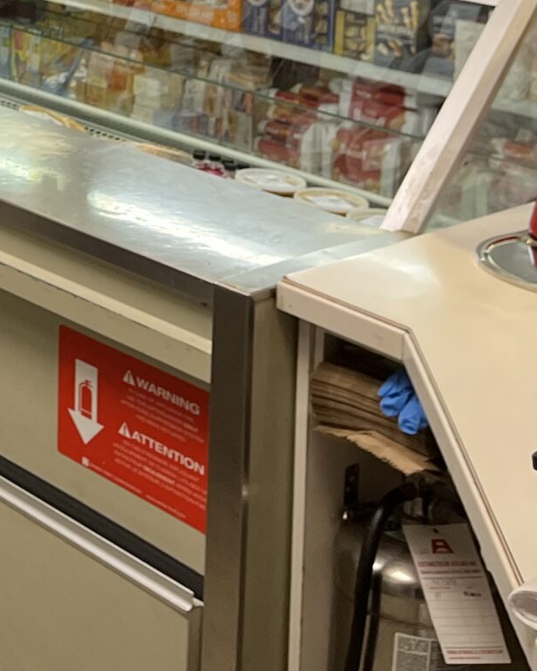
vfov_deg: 21.4
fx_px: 1668
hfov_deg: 15.6
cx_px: -435
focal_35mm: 84
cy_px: -95
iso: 80
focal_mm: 5.1
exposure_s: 1/60
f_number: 1.6
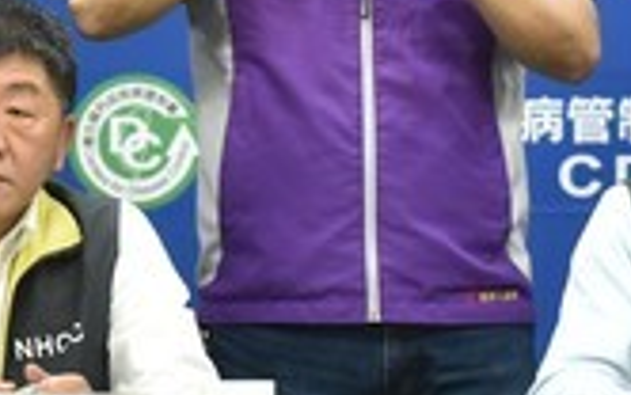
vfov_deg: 1.8
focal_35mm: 739
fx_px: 12717
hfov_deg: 2.8
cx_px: -23
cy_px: 97
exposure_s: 1/250
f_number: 5
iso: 4000
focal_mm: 200
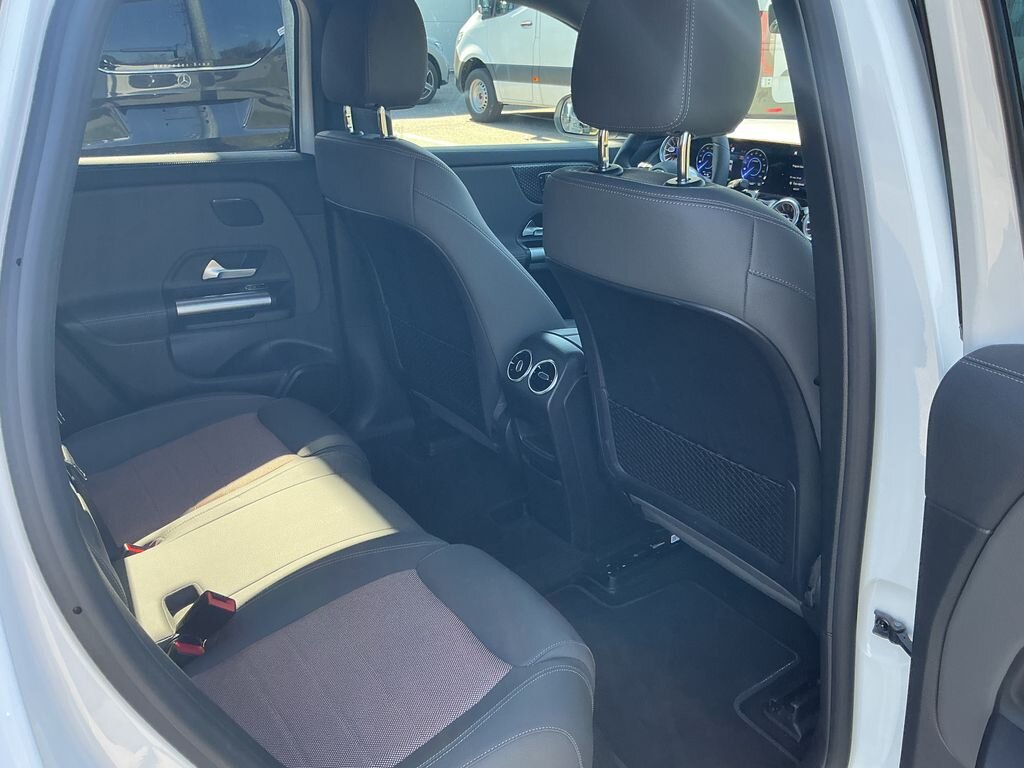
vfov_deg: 48.2
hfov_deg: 61.7
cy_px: 384
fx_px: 858
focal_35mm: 29
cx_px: 512
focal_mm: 3
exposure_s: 1/120
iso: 50
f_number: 1.8
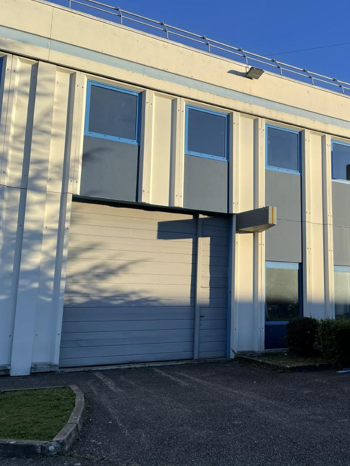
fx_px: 472
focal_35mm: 35
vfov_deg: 52.6
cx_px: 271
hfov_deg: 39.4
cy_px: 231
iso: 32
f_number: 1.6
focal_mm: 4.2
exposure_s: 1/2053
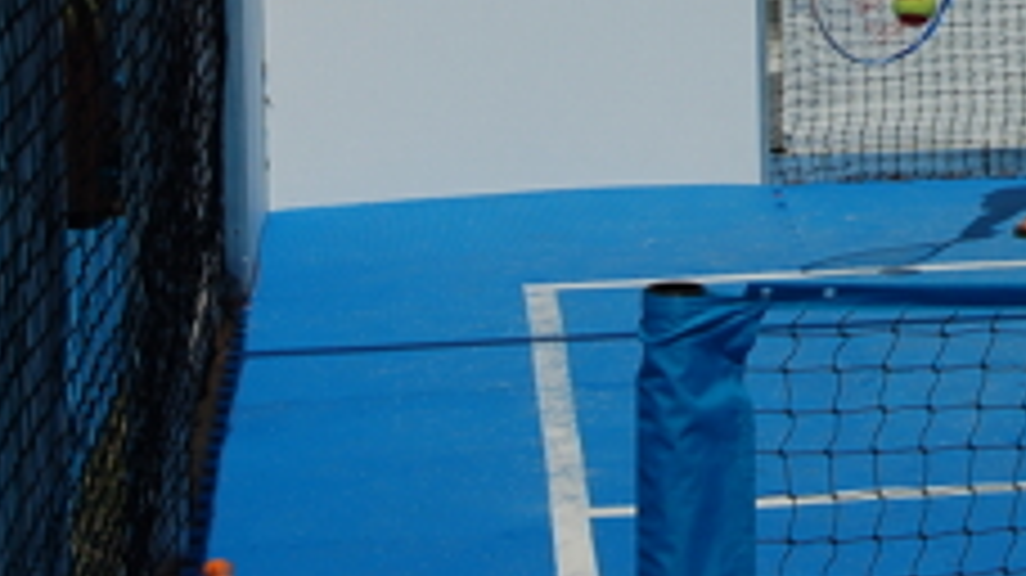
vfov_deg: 7.2
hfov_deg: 12.7
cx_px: 1102
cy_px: -202
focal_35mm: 167
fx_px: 4541
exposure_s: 1/800
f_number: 14
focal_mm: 44
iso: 200
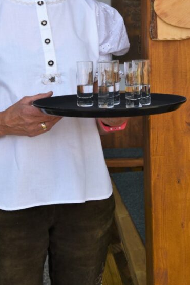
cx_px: 83
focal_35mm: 92
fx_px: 729
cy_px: 62
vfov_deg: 21.9
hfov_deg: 14.9
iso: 320
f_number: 9
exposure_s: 1/200
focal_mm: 50
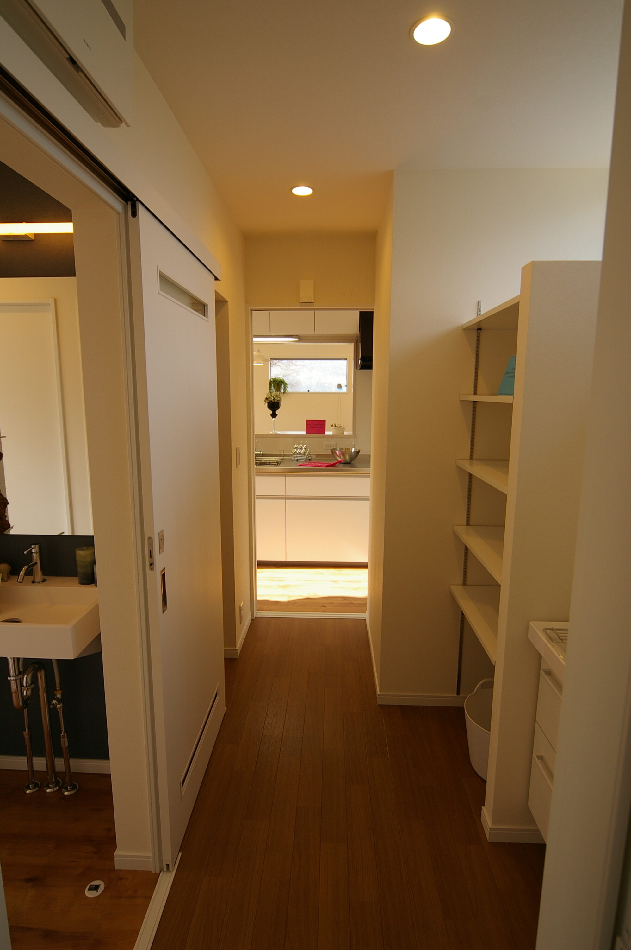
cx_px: 316
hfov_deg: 67.3
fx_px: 474
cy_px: 475
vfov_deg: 90.0
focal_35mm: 18
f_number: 5.6
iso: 200
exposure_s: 1/45
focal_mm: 12
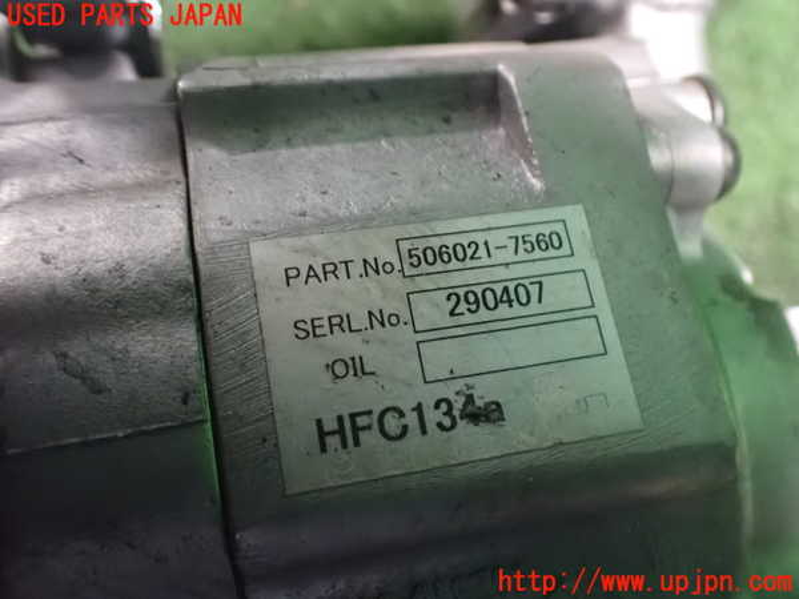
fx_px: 692
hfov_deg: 60.0
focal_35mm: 30
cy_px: 300
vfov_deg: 46.8
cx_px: 400
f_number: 2.3
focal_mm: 5.4
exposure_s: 1/30
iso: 1600
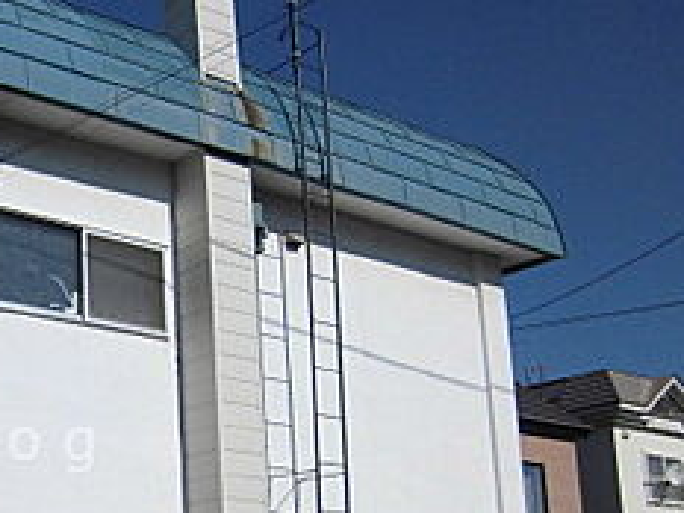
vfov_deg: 25.0
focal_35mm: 57
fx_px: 1126
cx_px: -53
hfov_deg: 30.5
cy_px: 444
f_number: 7.9
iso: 100
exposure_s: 1/500
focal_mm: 4.7
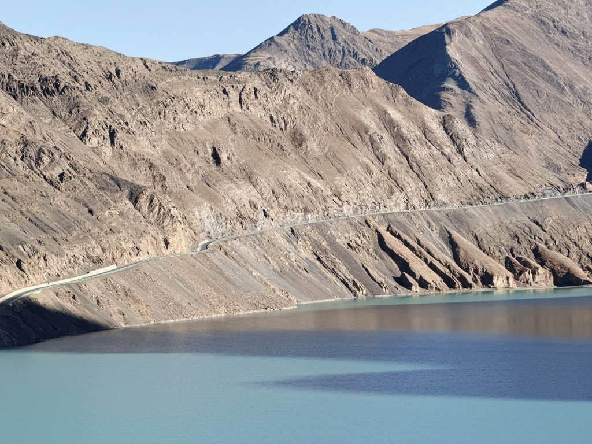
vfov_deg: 12.3
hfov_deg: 16.4
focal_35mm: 120
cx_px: 296
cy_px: 222
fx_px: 2052
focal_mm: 15.66
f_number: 2.8
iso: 50
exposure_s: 1/668
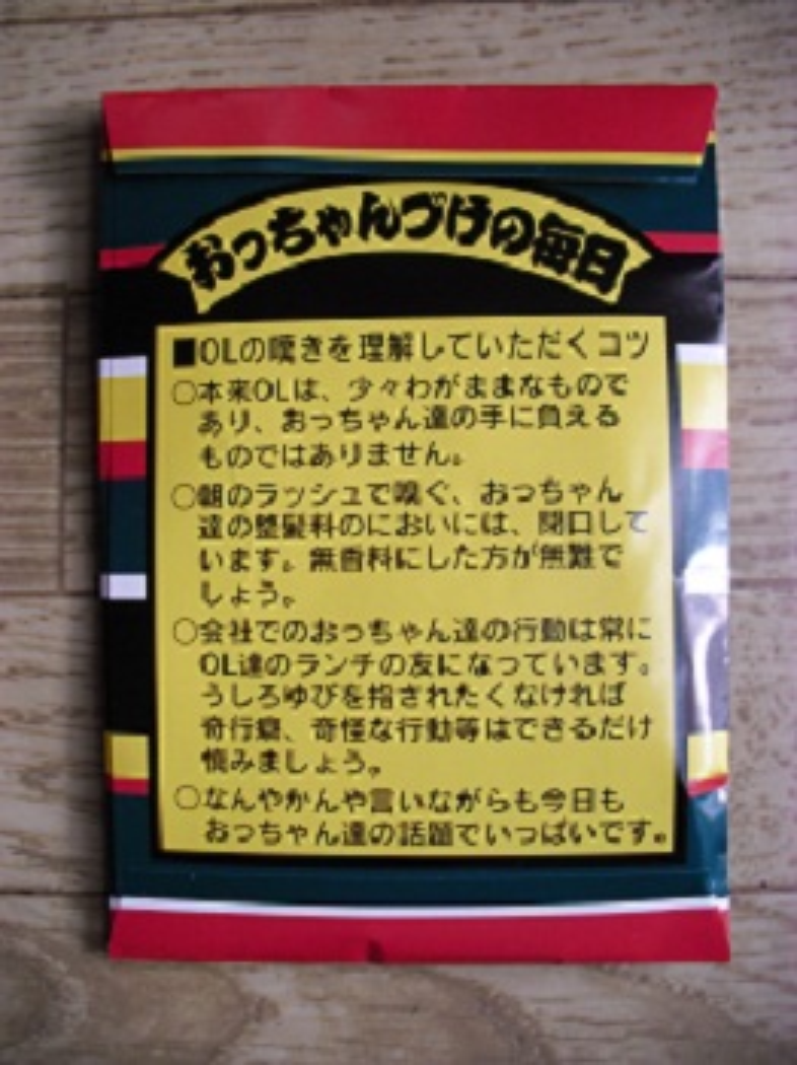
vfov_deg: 51.4
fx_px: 1107
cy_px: 532
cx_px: 398
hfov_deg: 39.6
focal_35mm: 36
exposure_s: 1/100
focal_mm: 6.3
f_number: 3.1
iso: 200
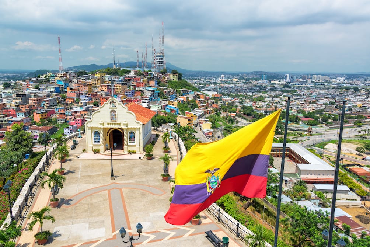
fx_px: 288
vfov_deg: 46.4
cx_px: 185
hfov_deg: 65.5
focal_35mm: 28
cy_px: 124
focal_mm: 28
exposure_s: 1/640
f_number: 8
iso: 200
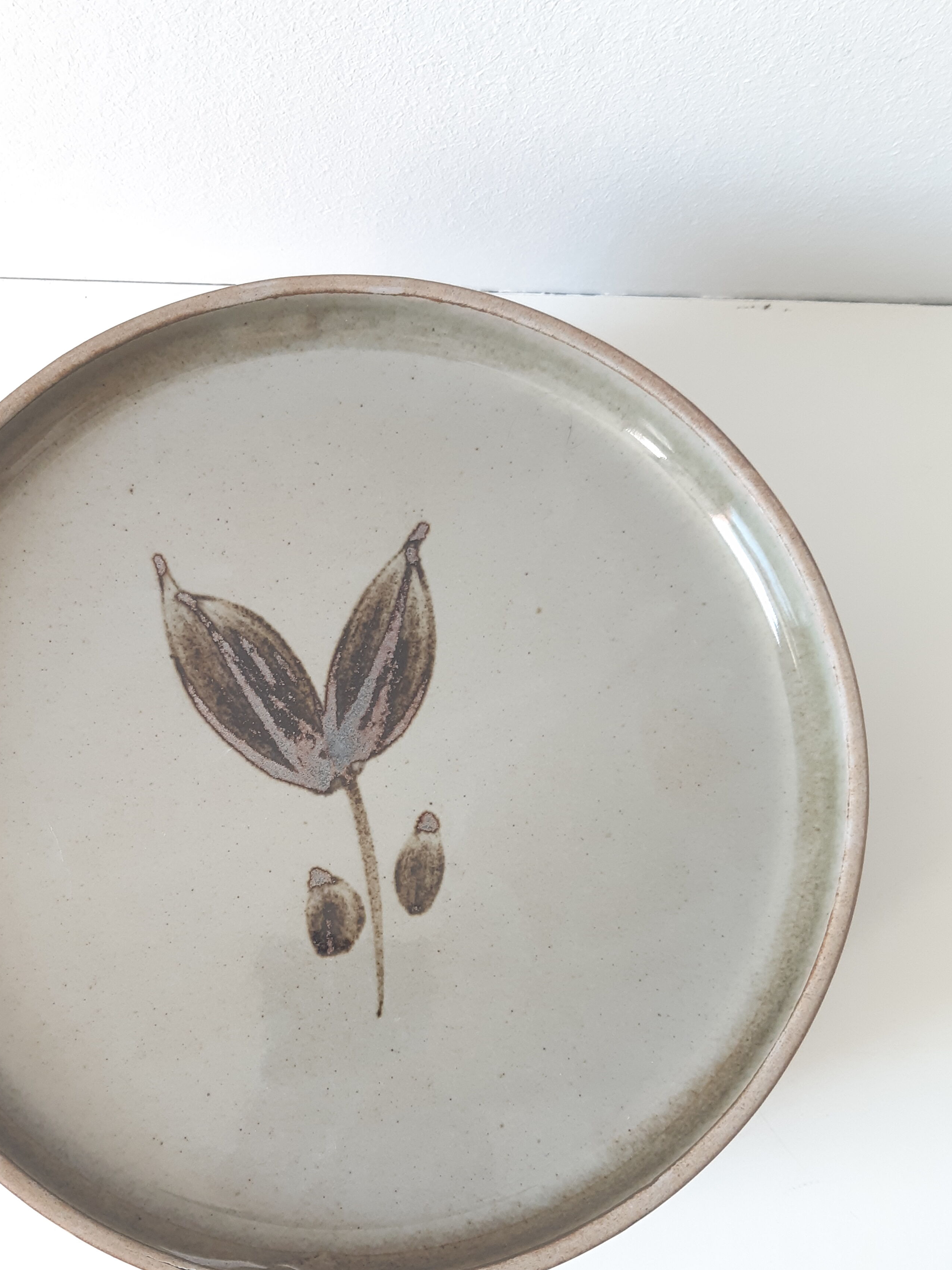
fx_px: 1283
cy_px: 738
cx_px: 334
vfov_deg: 52.4
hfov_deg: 40.3
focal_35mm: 35
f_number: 1.7
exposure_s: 1/50
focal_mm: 3.93
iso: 100
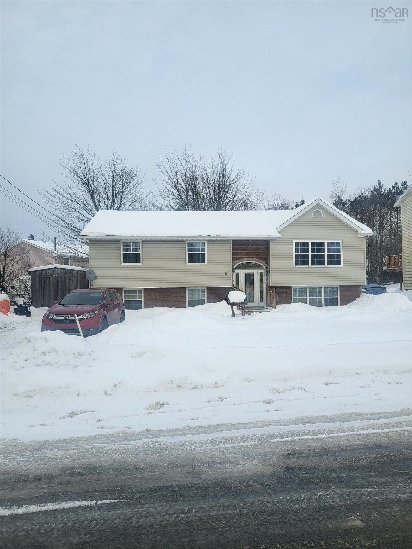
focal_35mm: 26
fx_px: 413
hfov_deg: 53.1
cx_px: 206
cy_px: 274
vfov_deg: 67.3
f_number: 1.8
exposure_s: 1/1418
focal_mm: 5.4
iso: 40
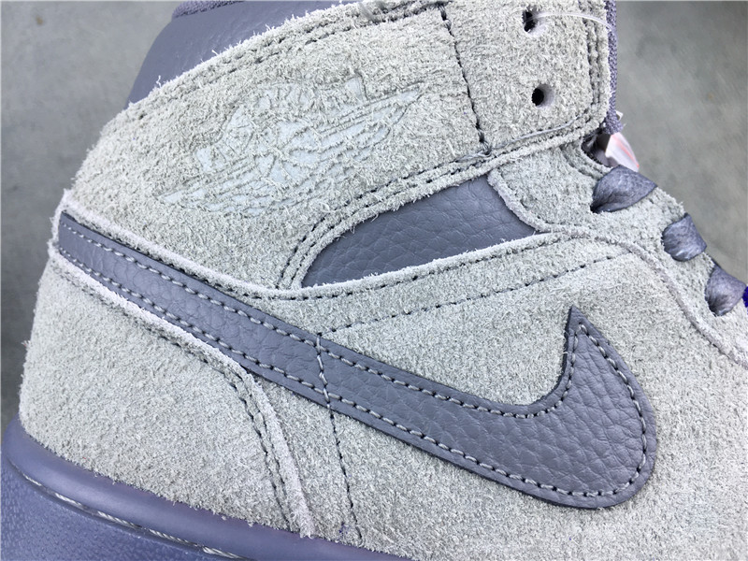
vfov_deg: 48.2
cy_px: 280
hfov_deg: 61.7
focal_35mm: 29
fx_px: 627
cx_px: 374
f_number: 2.2
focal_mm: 4.15
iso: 32
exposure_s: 1/50
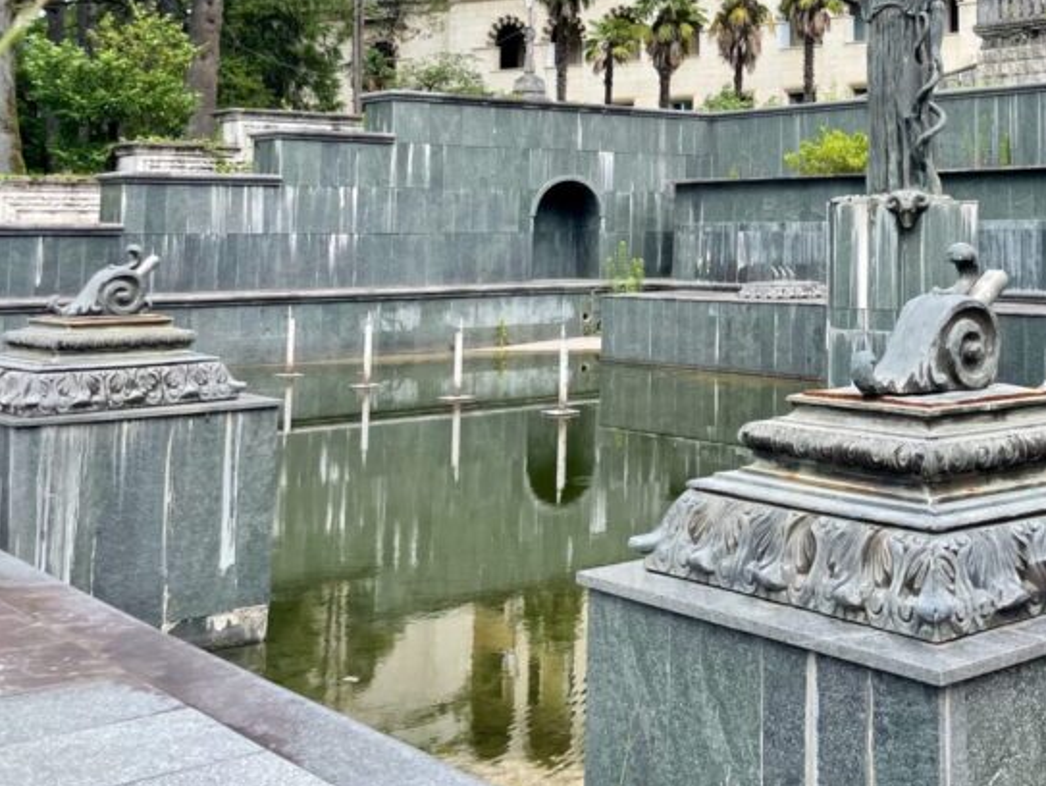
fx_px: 1482
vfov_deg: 28.6
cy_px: 87
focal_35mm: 49
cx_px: 892
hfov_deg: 37.0
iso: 32
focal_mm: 4.2
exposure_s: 1/2398
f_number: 1.6
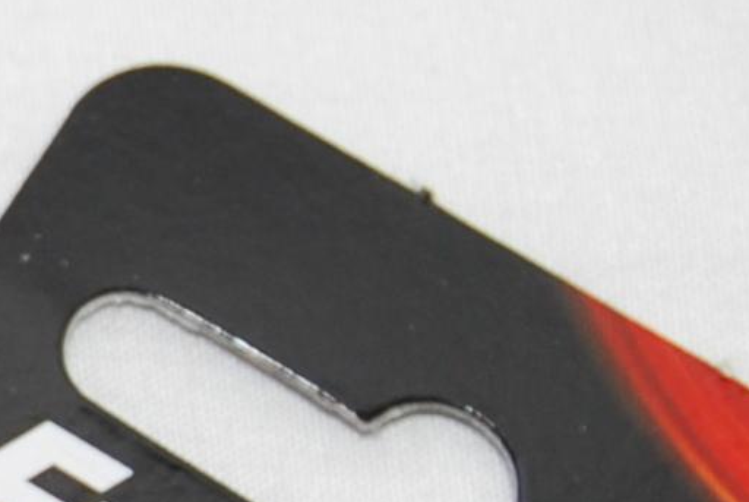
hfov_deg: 4.7
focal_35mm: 431
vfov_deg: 3.2
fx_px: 8980
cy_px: 660
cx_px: -848
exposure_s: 1/60
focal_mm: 38
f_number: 4.8
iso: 140
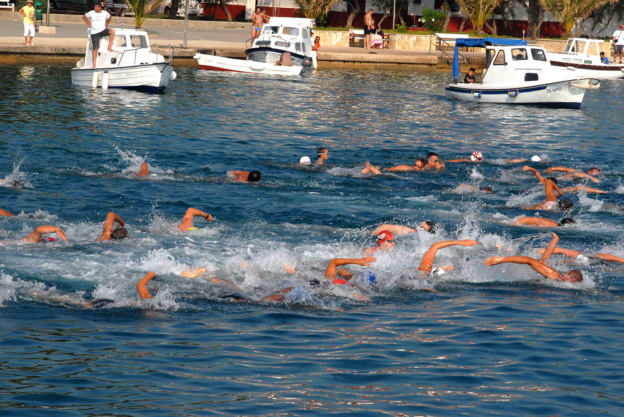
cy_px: 208
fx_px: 3020
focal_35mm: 174
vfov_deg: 7.9
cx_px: 312
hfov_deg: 11.8
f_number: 16
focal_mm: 116
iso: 250
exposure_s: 1/320
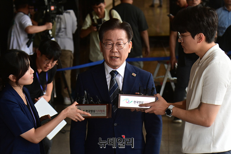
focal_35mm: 160
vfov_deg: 8.6
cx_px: 116
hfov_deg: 12.8
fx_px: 1027
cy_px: 77
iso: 1250
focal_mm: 160
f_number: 9
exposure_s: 1/250
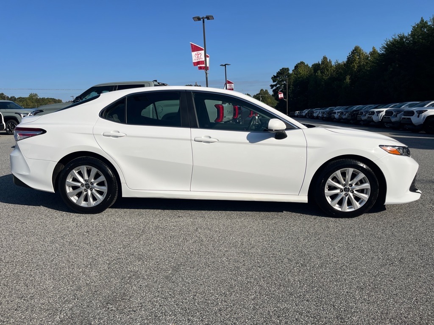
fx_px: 326
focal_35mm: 26
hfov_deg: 67.3
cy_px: 162
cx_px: 217
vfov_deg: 53.1
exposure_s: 1/9901
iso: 50
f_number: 1.6
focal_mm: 5.1
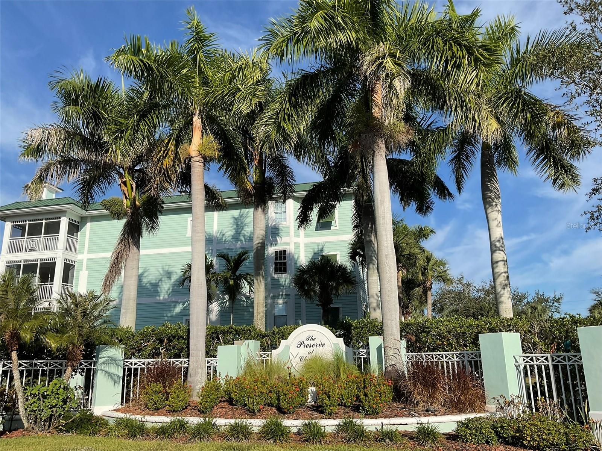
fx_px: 504
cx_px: 301
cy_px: 226
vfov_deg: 48.2
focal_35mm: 29
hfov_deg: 61.7
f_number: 1.8
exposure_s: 1/2538
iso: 16
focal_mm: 3
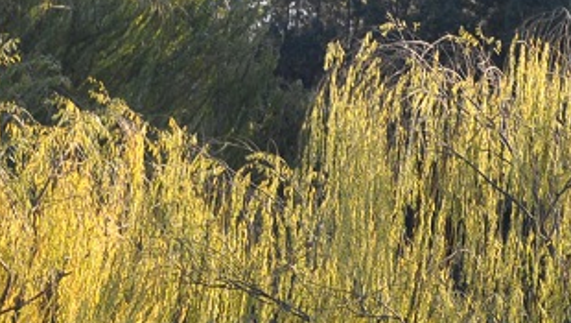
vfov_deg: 1.8
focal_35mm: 661
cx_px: 766
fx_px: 10017
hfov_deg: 3.3
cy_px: 422
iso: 200
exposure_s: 1/40
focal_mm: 230
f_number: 13
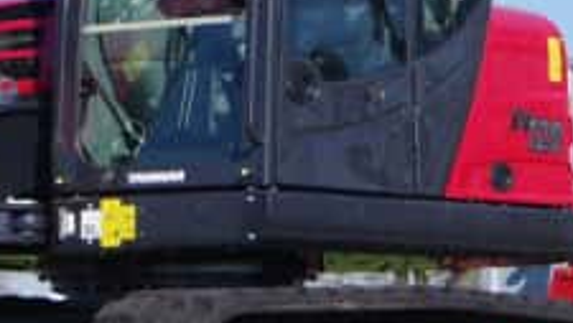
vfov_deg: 4.7
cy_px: 116
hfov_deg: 8.3
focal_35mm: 257
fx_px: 3908
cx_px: -23
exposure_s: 1/1000
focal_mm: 36
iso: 200
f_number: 4.5
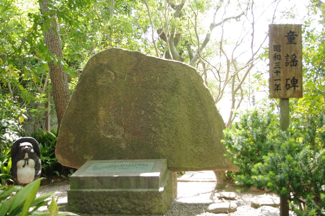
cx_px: 162
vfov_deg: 38.8
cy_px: 108
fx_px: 307
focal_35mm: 34
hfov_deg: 55.8
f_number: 4
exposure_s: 1/60
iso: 200
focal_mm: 23.13
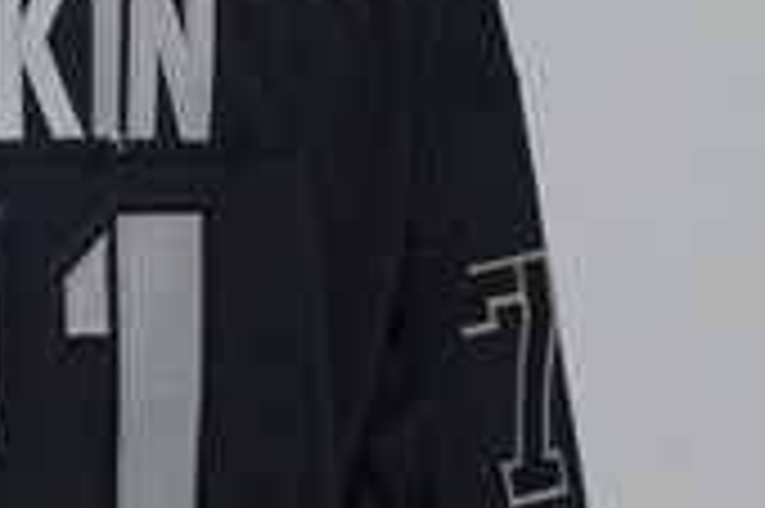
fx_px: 7770
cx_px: -603
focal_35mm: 366
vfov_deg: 3.7
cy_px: 512
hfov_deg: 5.5
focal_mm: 52
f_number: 4.8
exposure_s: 1/40
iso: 4000
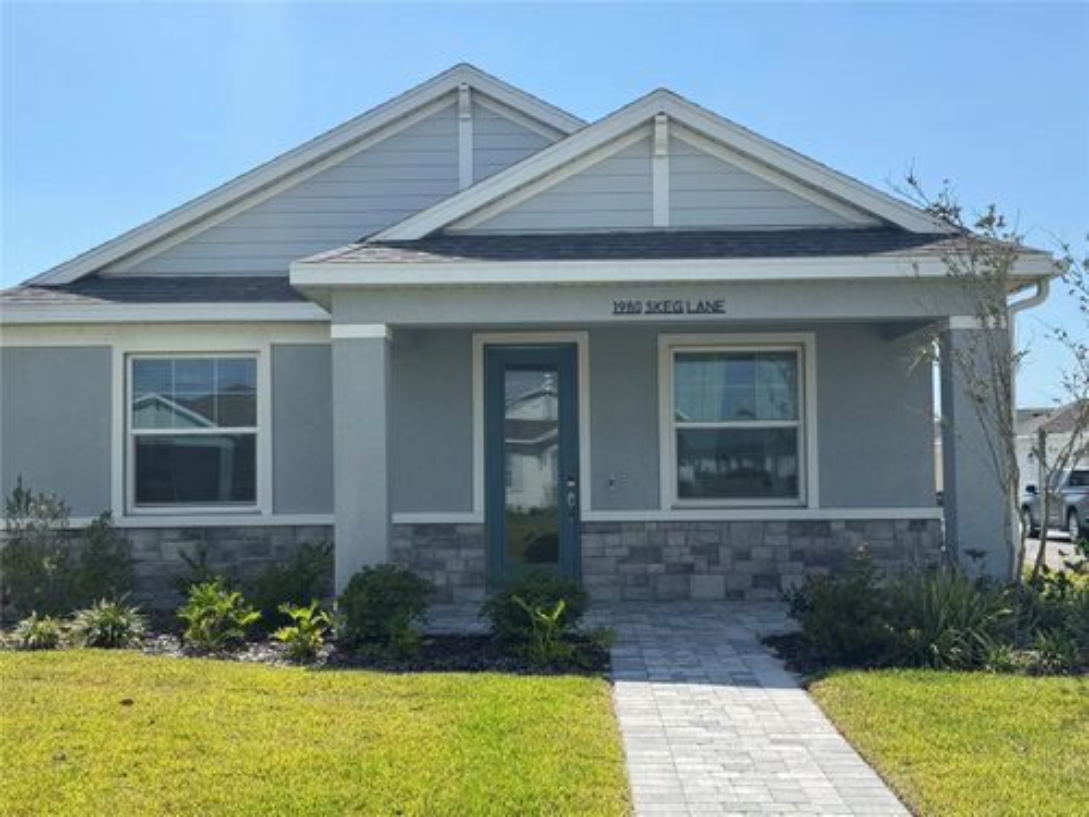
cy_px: 408
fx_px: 1510
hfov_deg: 39.7
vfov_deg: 30.3
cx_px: 544
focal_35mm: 48
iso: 64
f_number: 1.78
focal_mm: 6.76
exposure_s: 1/4310
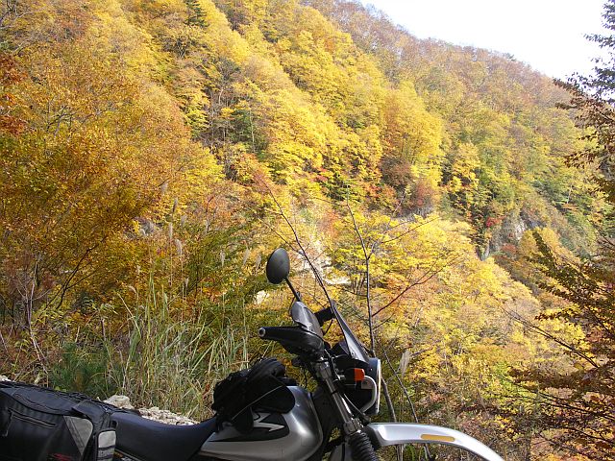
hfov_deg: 51.4
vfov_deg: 39.7
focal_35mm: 36
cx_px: 308
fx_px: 640
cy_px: 230
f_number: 6.3
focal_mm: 9.3
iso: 100
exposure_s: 1/50
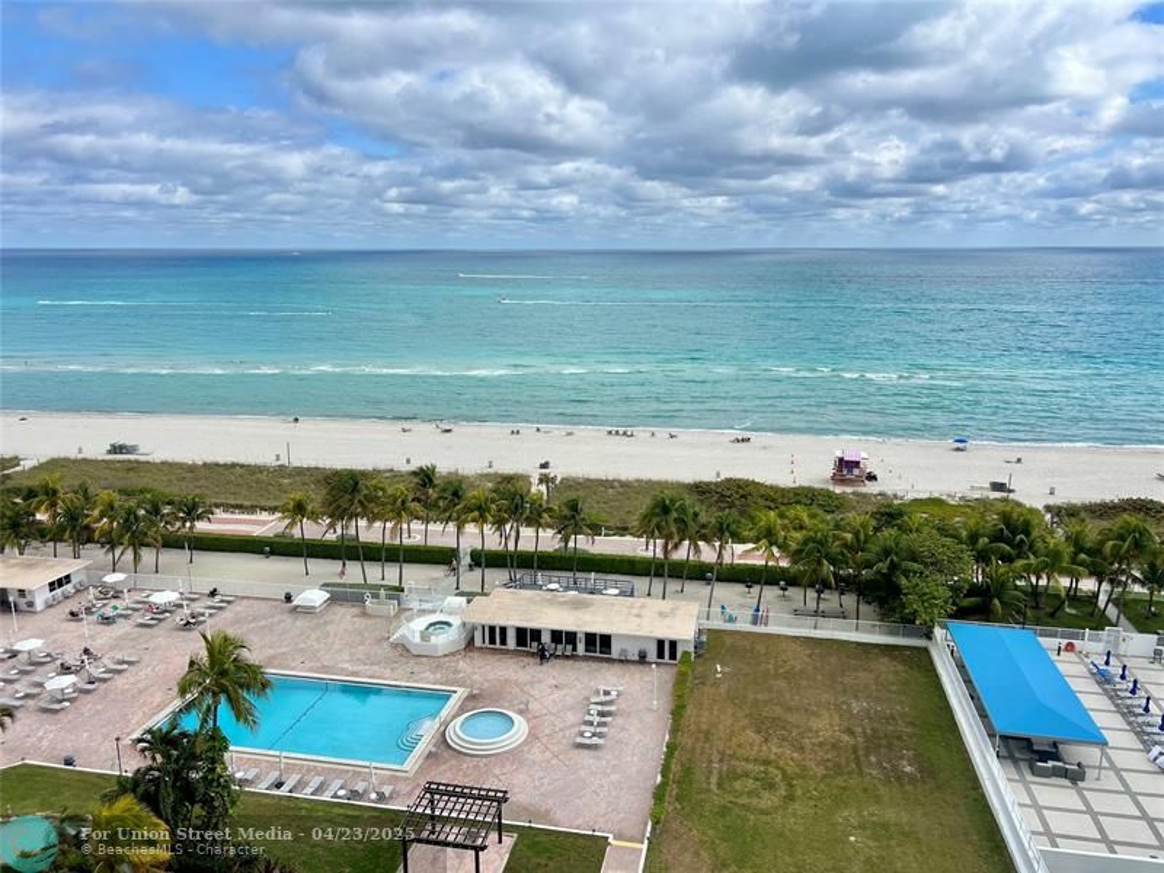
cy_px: 436
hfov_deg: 67.3
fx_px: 874
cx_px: 582
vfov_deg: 53.1
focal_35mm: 26
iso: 50
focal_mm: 5.7
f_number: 1.5
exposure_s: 1/4831
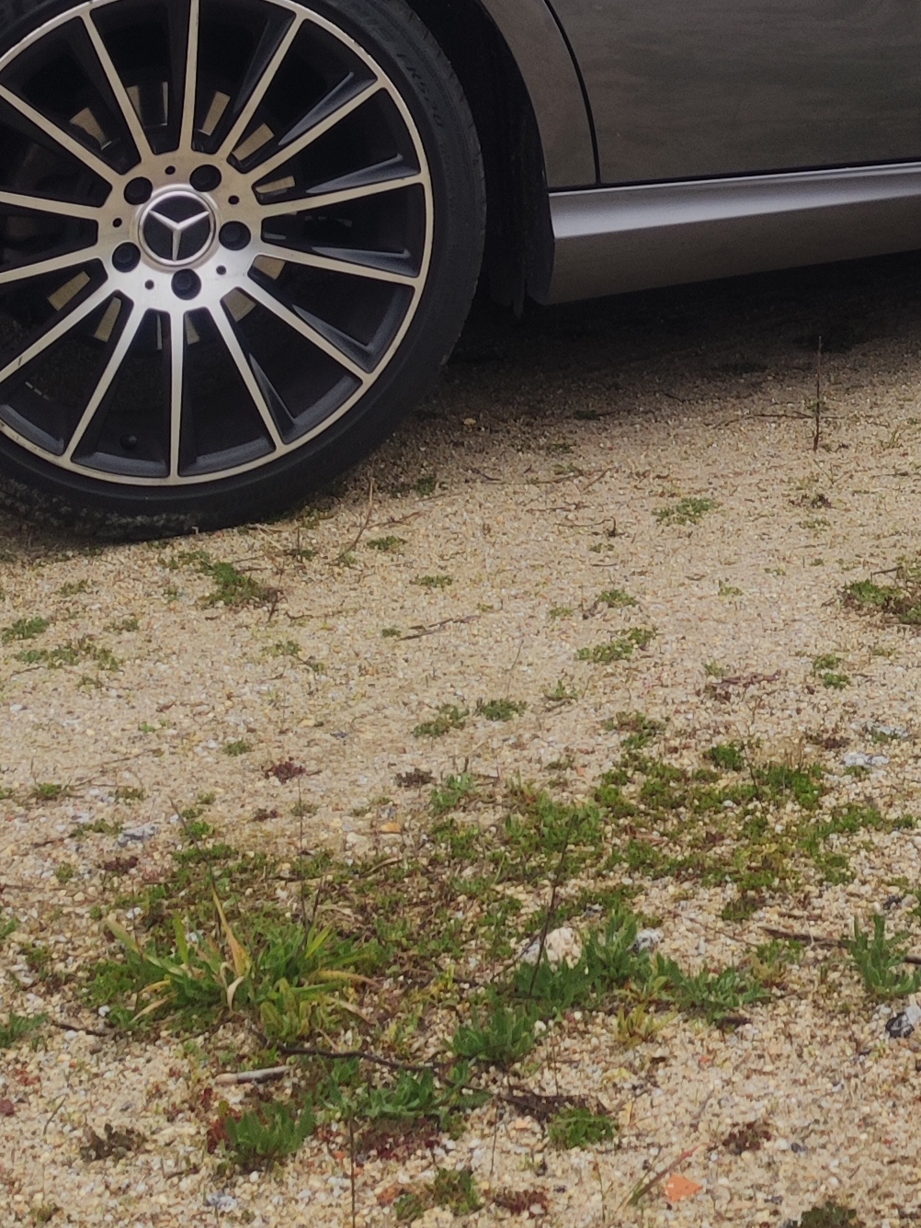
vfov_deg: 30.0
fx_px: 2093
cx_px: 923
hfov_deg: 23.7
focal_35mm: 59
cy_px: -49
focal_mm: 4.74
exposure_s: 1/301
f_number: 1.79
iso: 50
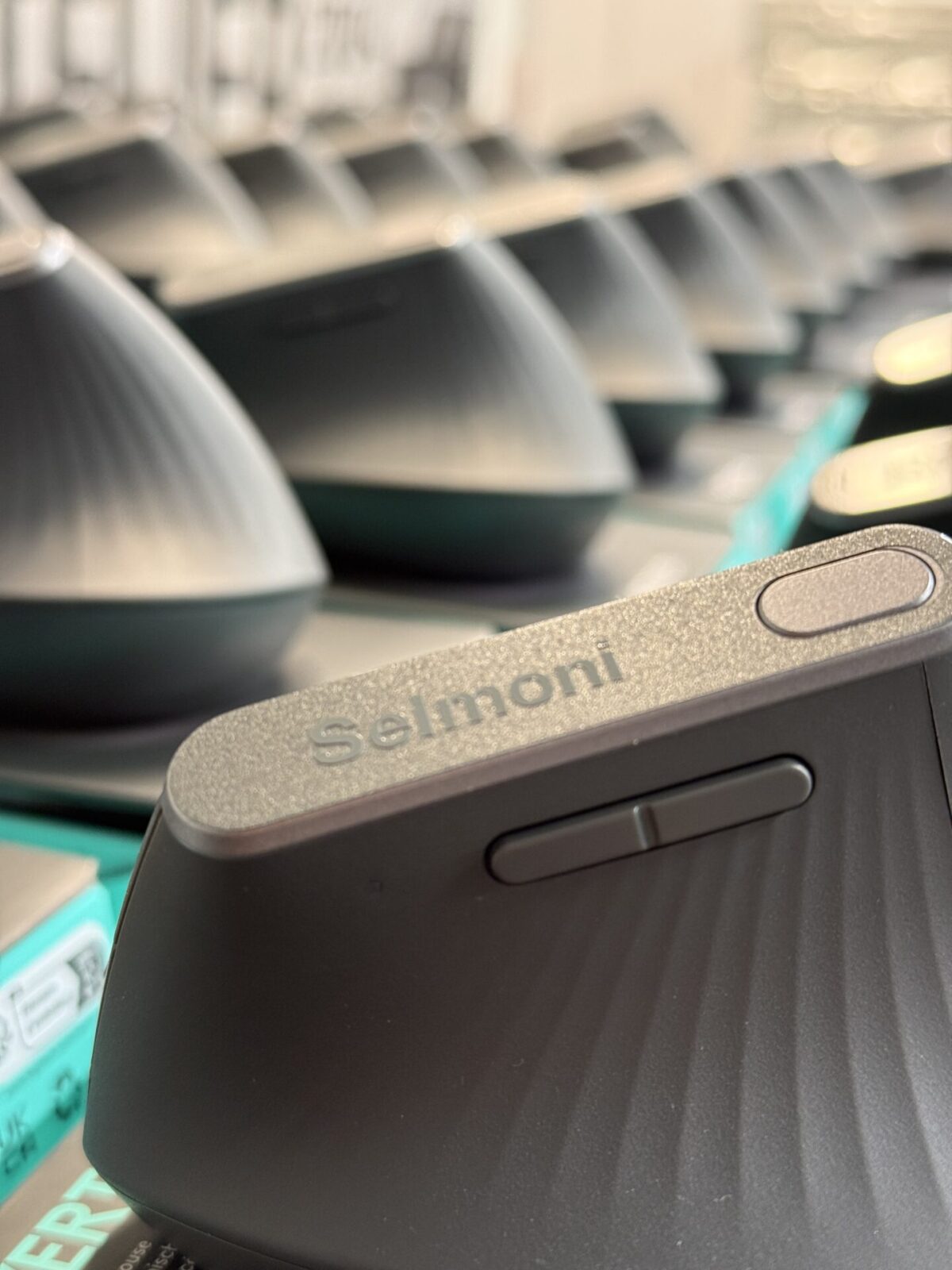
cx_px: 476
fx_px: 1760
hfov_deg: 30.3
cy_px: 635
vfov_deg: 39.7
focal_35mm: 48
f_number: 1.78
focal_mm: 6.76
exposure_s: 1/50
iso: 200
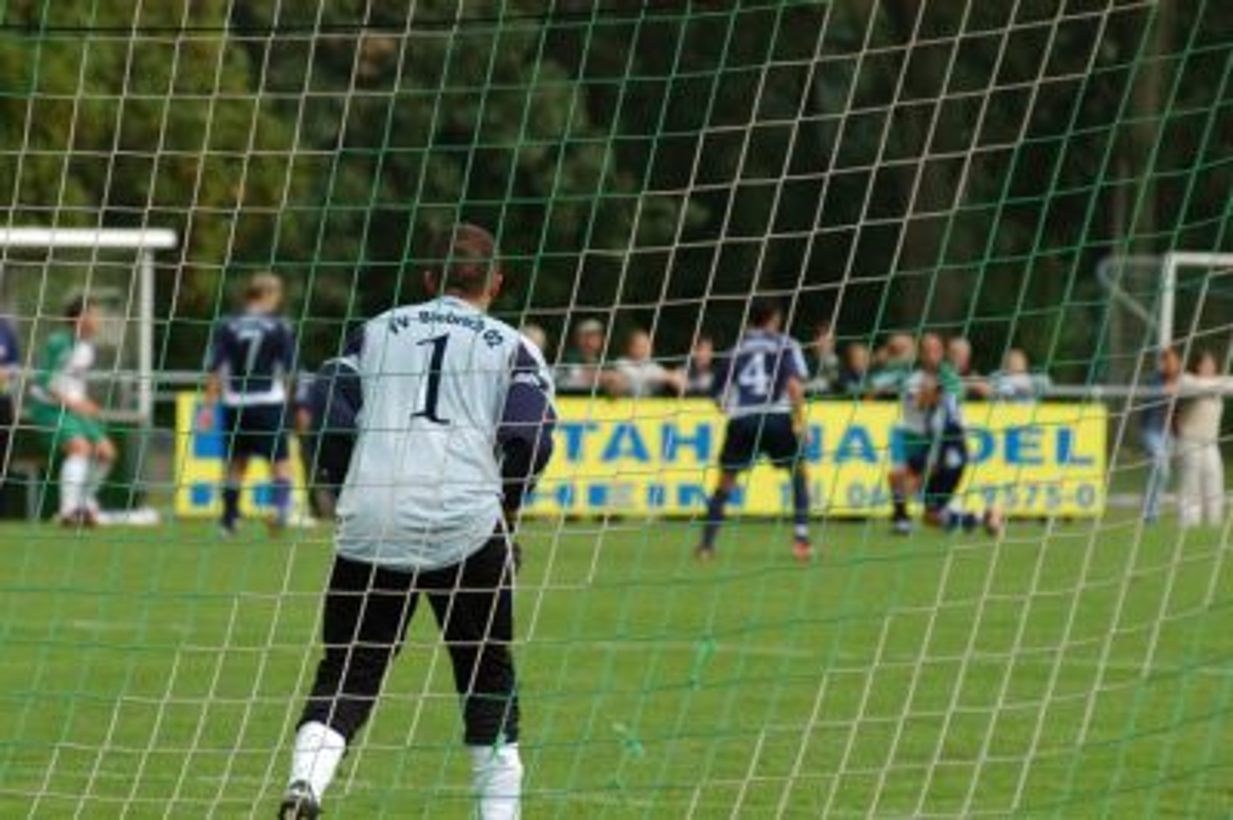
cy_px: 410
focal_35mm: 300
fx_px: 10266
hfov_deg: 6.9
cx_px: 616
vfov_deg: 4.6
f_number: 5
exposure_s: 1/400
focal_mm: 200
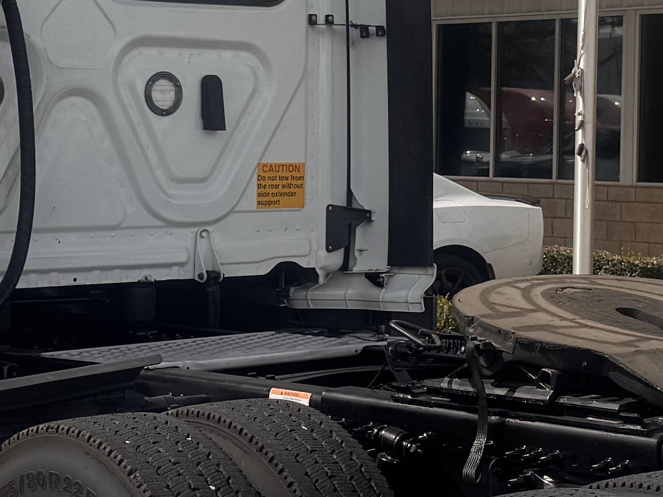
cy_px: 196
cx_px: 481
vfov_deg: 13.3
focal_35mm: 111
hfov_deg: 17.6
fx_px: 2126
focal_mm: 6.76
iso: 80
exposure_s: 1/4950
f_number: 1.78
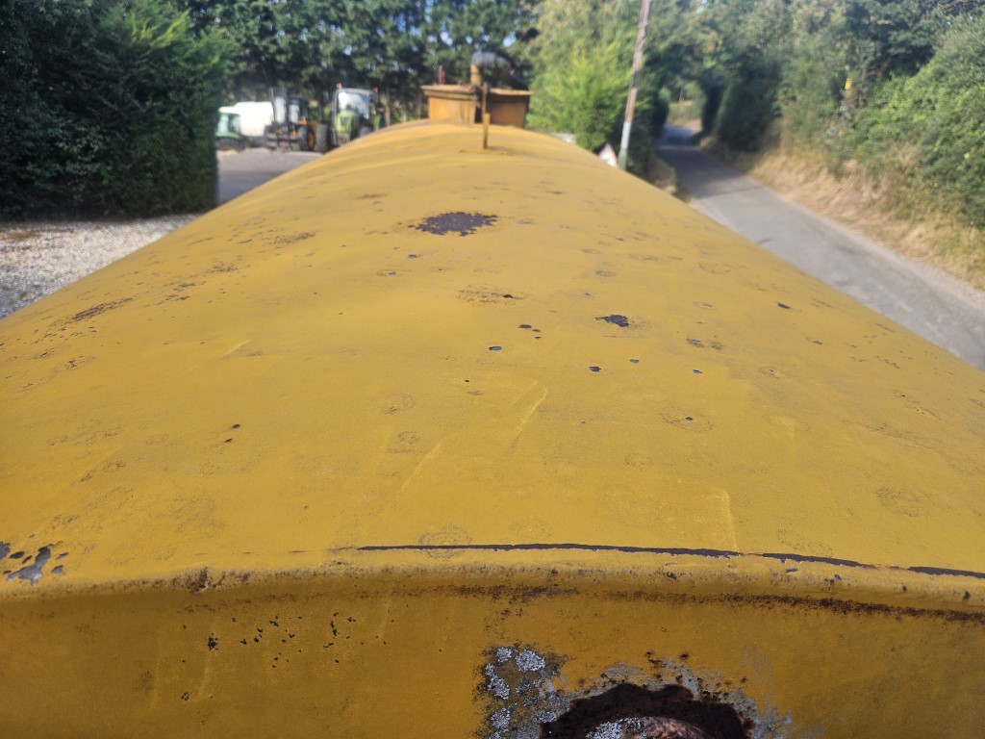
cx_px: 492
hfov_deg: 73.9
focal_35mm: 23
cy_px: 370
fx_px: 654
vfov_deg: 58.9
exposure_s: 1/190
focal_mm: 5.4
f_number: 1.8
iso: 25
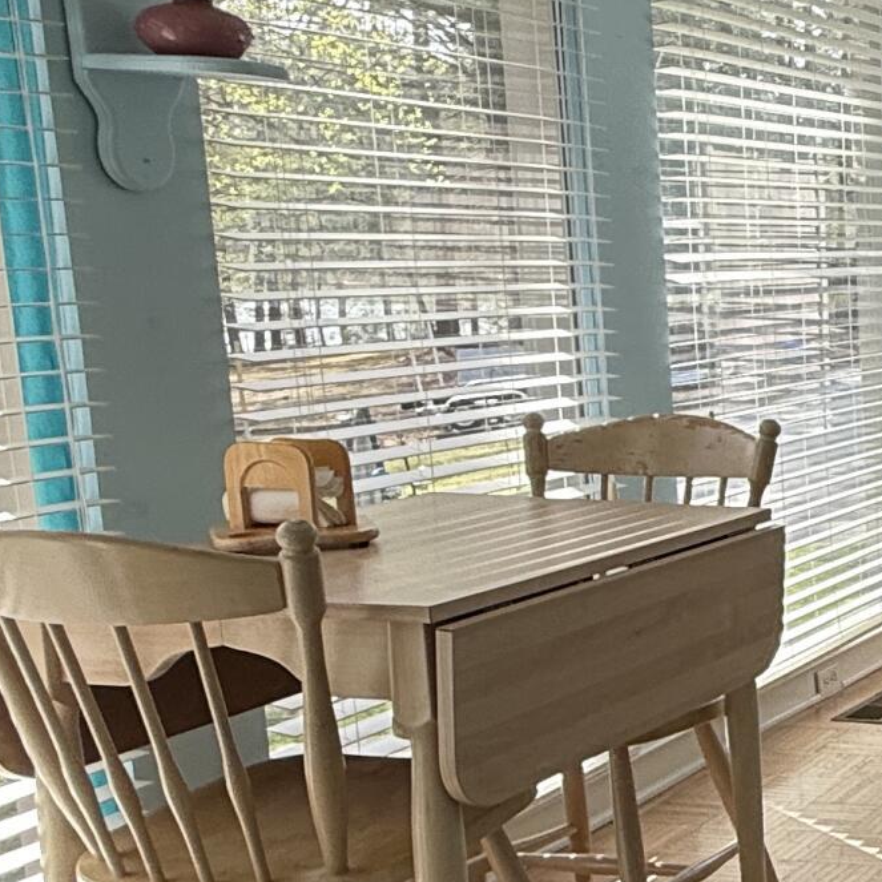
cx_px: 1471
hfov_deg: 22.3
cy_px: 527
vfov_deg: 30.5
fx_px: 1614
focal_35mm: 56
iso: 64
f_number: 2.2
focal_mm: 2.22
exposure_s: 1/251
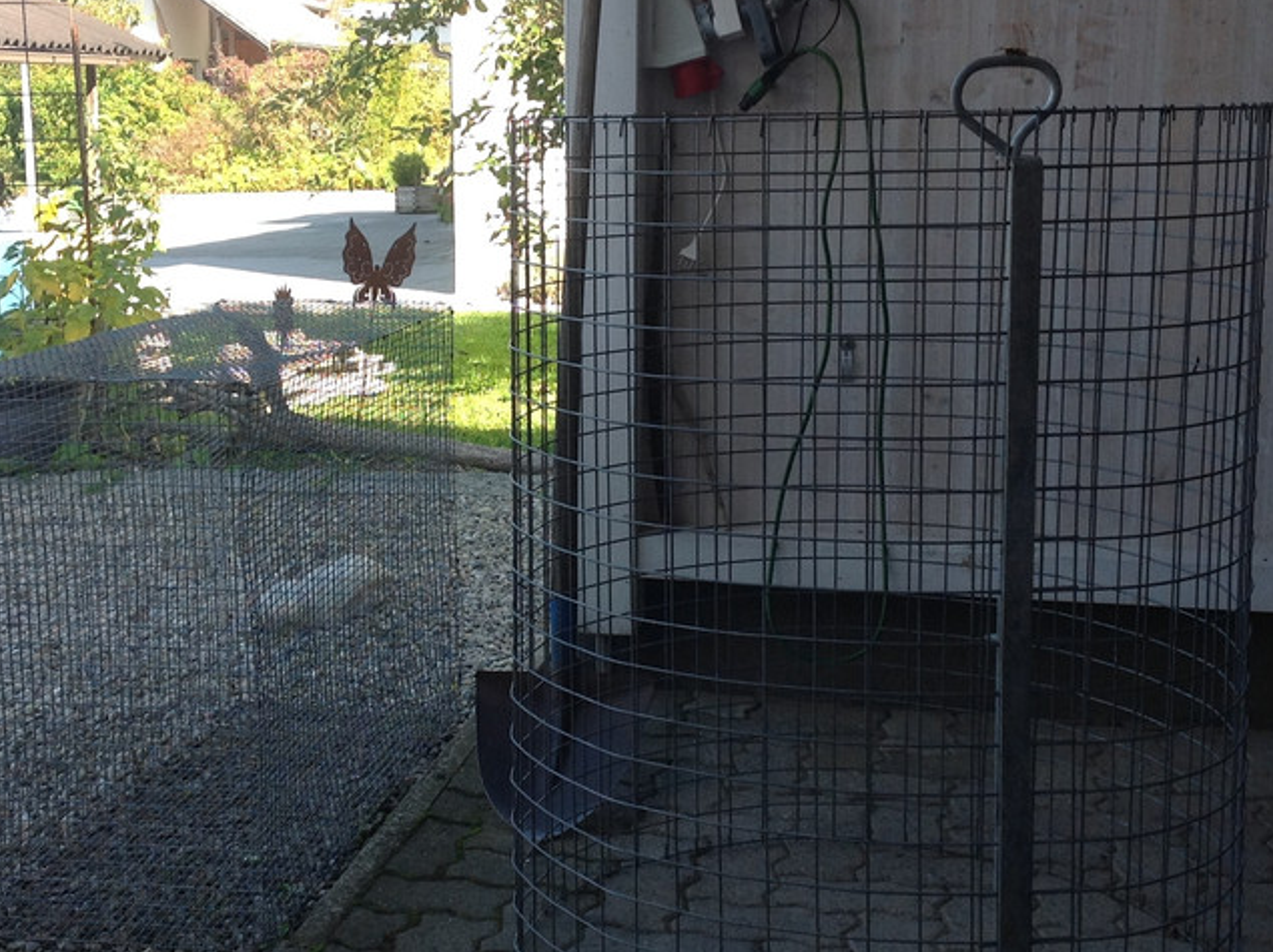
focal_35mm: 59
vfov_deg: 24.8
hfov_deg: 32.7
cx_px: 560
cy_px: 457
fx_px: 2168
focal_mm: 4.28
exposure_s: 1/265
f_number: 2.4
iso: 50
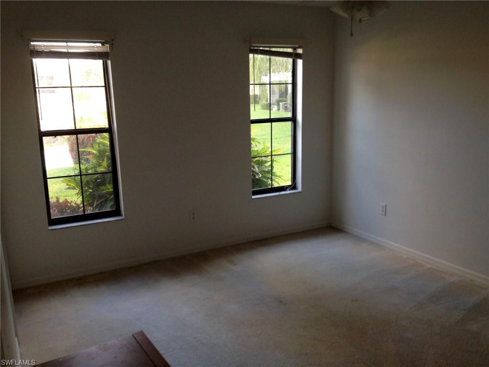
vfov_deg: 40.7
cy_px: 184
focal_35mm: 35
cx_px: 244
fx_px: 494
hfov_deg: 52.6
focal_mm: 4.28
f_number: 2.4
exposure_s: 1/20
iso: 64
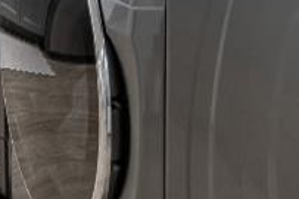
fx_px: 797
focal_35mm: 96
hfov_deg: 17.7
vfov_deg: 12.1
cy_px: -242
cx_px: -214
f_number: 8
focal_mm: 13
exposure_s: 1/30
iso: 320
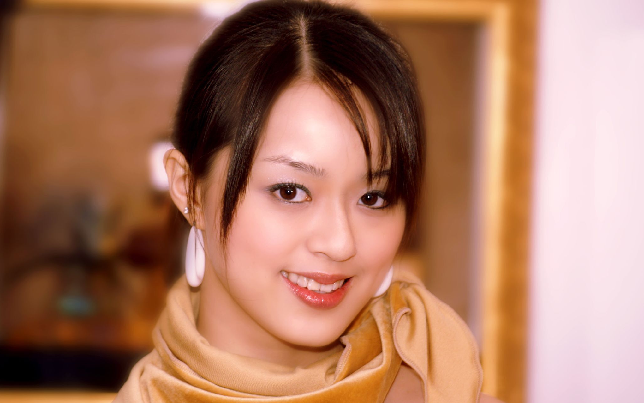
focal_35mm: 230
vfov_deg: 5.7
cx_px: 322
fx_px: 4037
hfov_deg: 9.1
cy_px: 205
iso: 400
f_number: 4.5
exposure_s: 1/125
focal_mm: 150
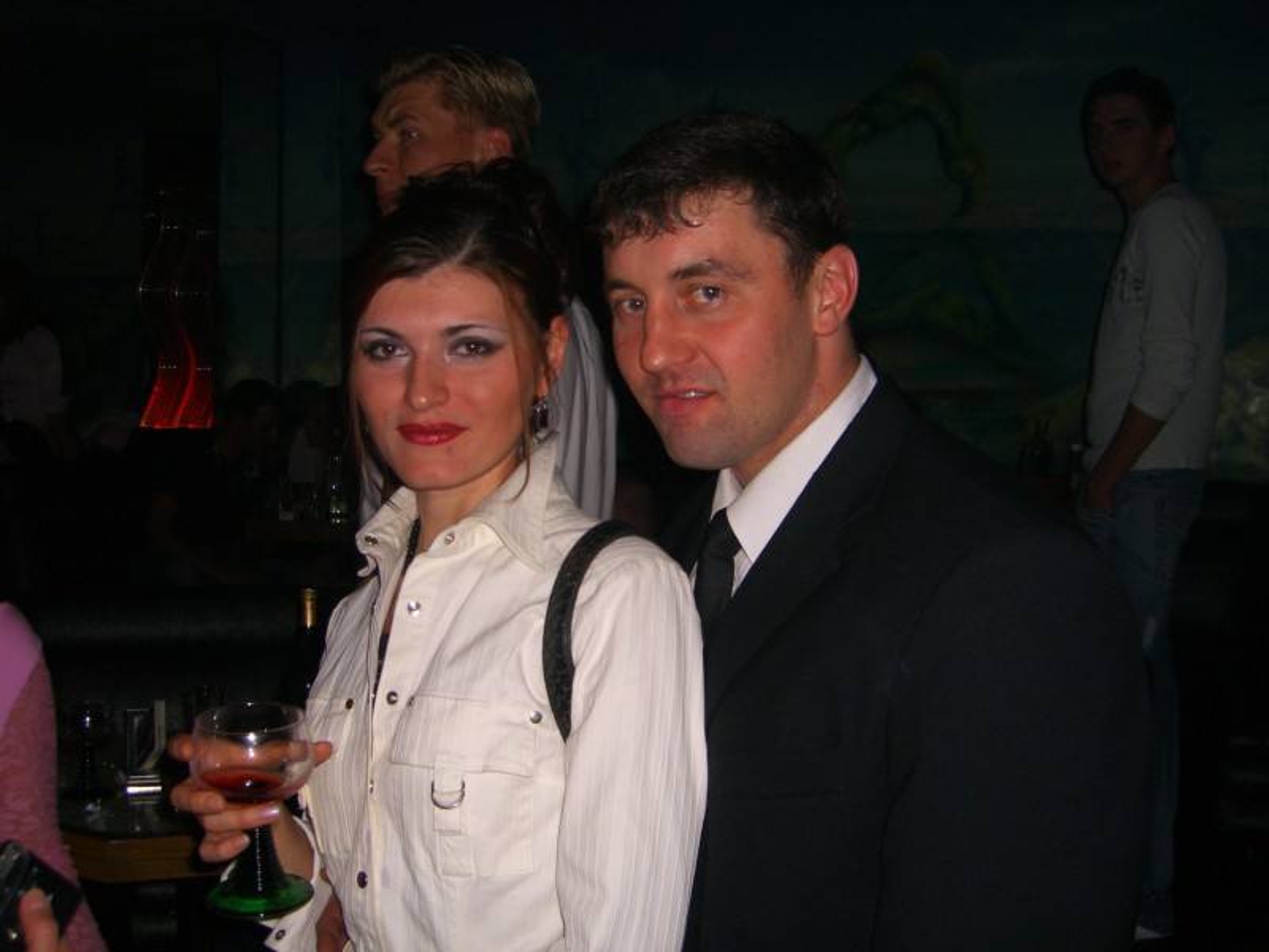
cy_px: 476
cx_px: 634
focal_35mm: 38
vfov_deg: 37.7
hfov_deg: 49.0
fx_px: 1393
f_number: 2.8
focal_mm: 7.9
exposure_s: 1/60
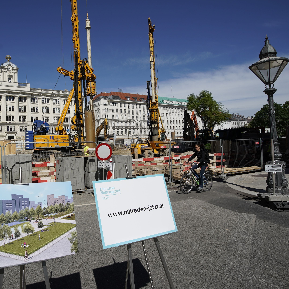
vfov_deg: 69.5
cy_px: 135
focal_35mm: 22
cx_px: 86
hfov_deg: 66.8
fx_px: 208
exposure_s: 1/500
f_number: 8
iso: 100
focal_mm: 16
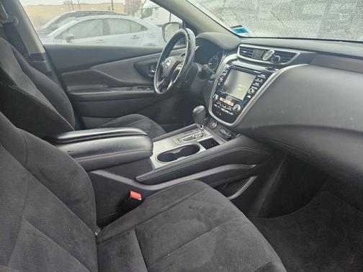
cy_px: 136
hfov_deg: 73.9
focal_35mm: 23
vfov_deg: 58.9
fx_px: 241
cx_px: 182
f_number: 1.8
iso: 640
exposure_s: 1/120
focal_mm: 5.4
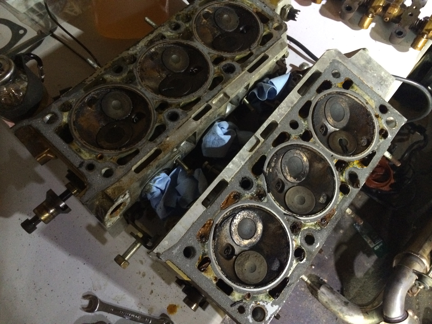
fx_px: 374
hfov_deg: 60.0
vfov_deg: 46.8
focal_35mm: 30
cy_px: 162
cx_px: 216
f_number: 2.2
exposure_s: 1/15
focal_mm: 4.12
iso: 400
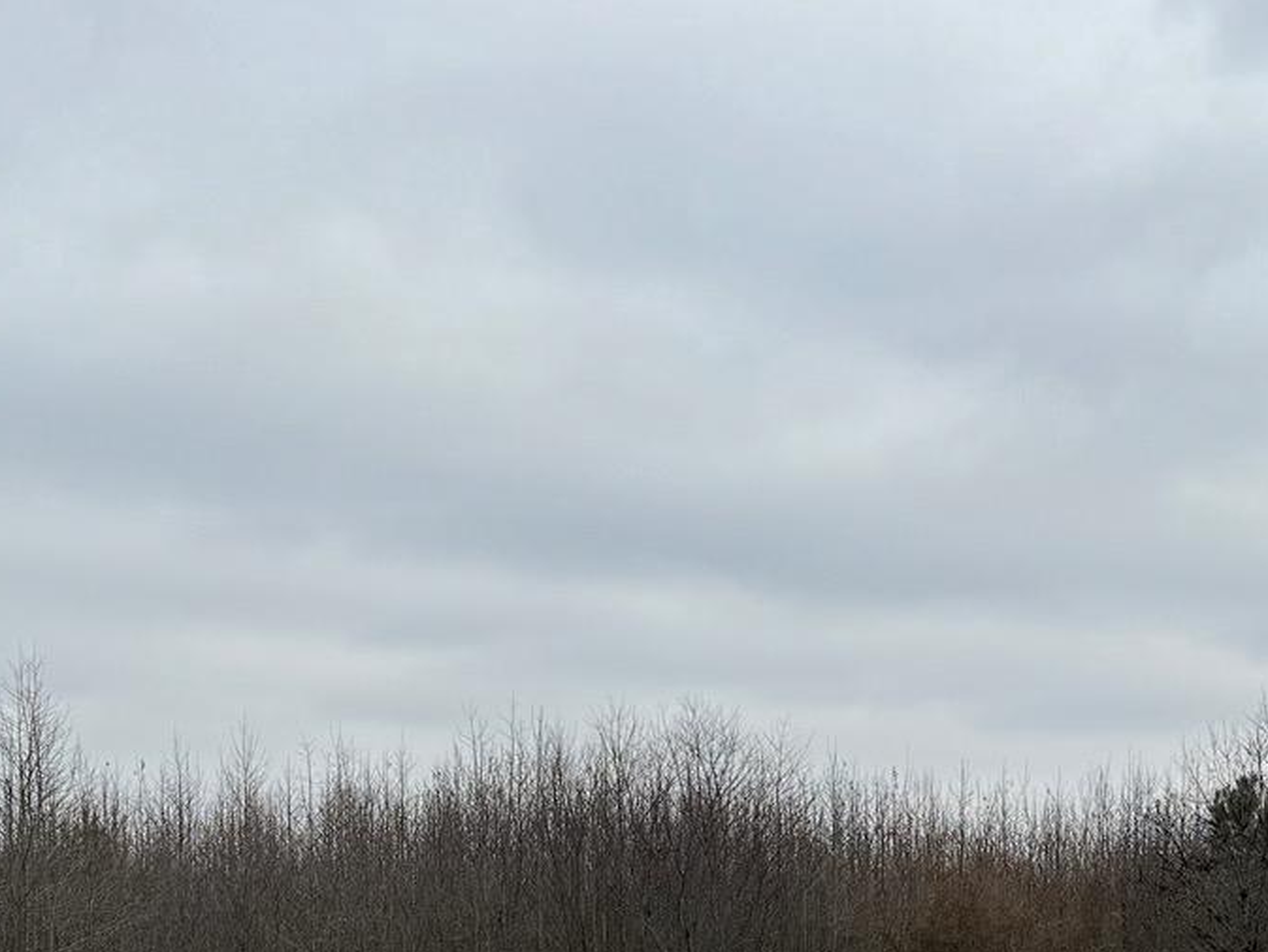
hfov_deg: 26.7
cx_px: 673
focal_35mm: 73
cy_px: 1142
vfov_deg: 19.0
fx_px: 2675
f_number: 1.78
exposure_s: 1/2174
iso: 80
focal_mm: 6.76
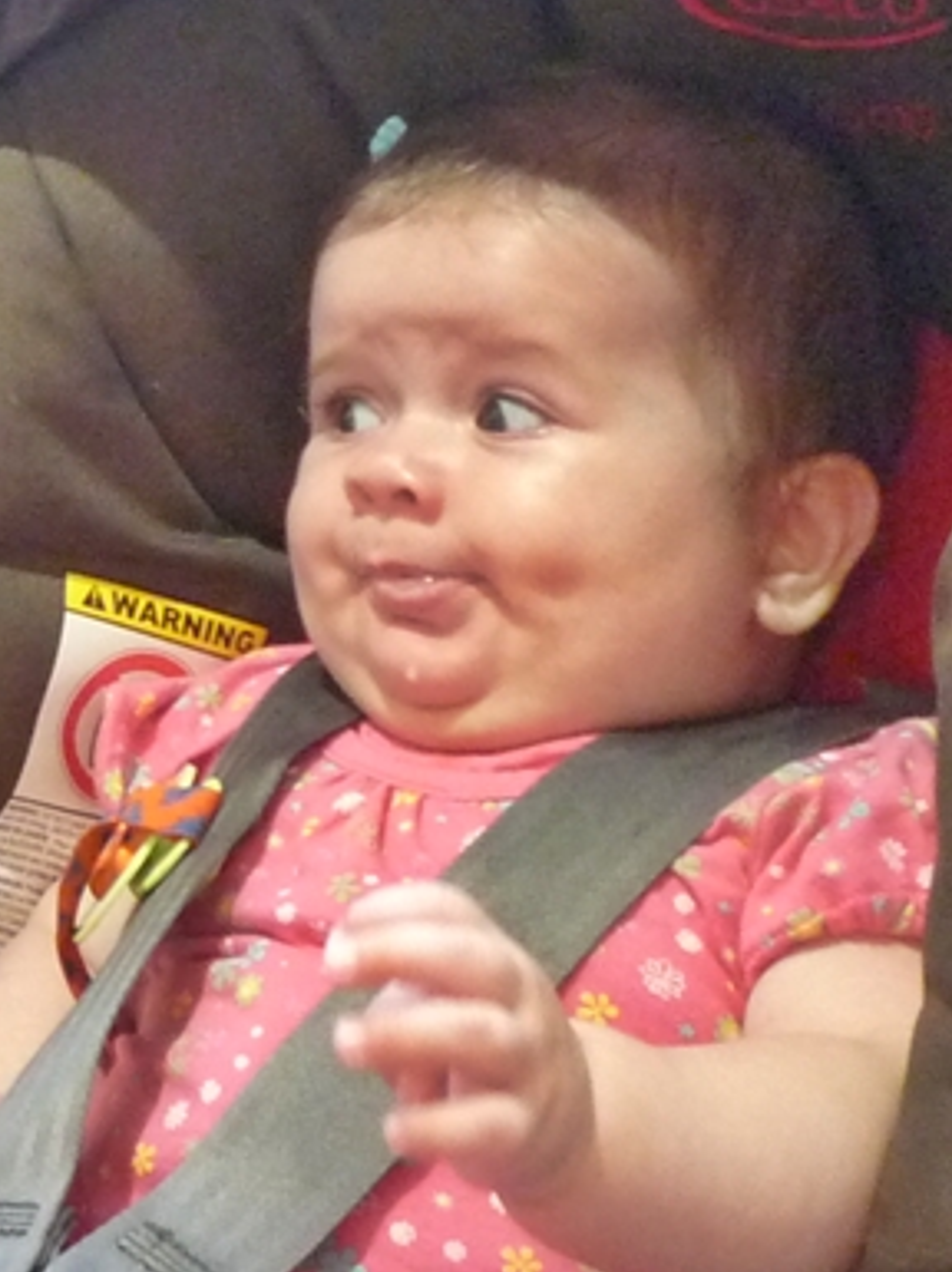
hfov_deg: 53.0
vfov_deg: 67.4
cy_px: 631
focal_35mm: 26
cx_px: 469
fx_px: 955
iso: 400
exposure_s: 1/40
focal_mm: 4.4
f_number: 2.8
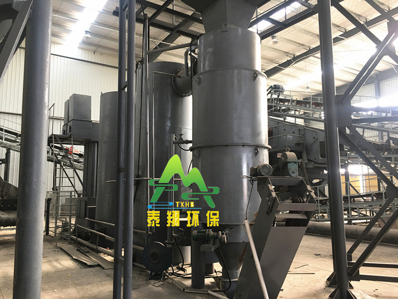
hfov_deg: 61.7
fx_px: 333
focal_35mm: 29
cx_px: 199
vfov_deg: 48.2
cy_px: 150
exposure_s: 1/33
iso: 25
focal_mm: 4.15
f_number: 2.2
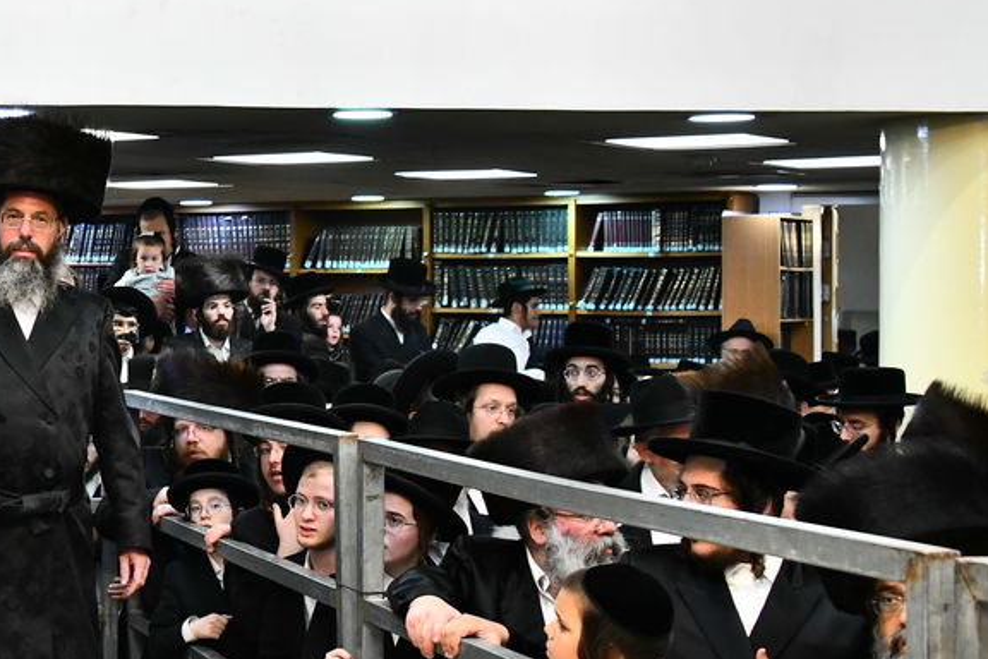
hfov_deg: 22.1
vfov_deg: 16.1
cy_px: 284
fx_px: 2333
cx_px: -190
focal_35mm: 85
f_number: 5.6
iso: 2000
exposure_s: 1/125
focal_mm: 35
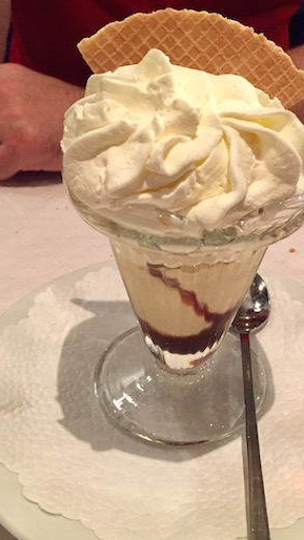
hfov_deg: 27.6
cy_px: 266
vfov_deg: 47.4
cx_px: 188
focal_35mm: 43
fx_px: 616
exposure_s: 1/25
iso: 250
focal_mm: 4.15
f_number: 2.2
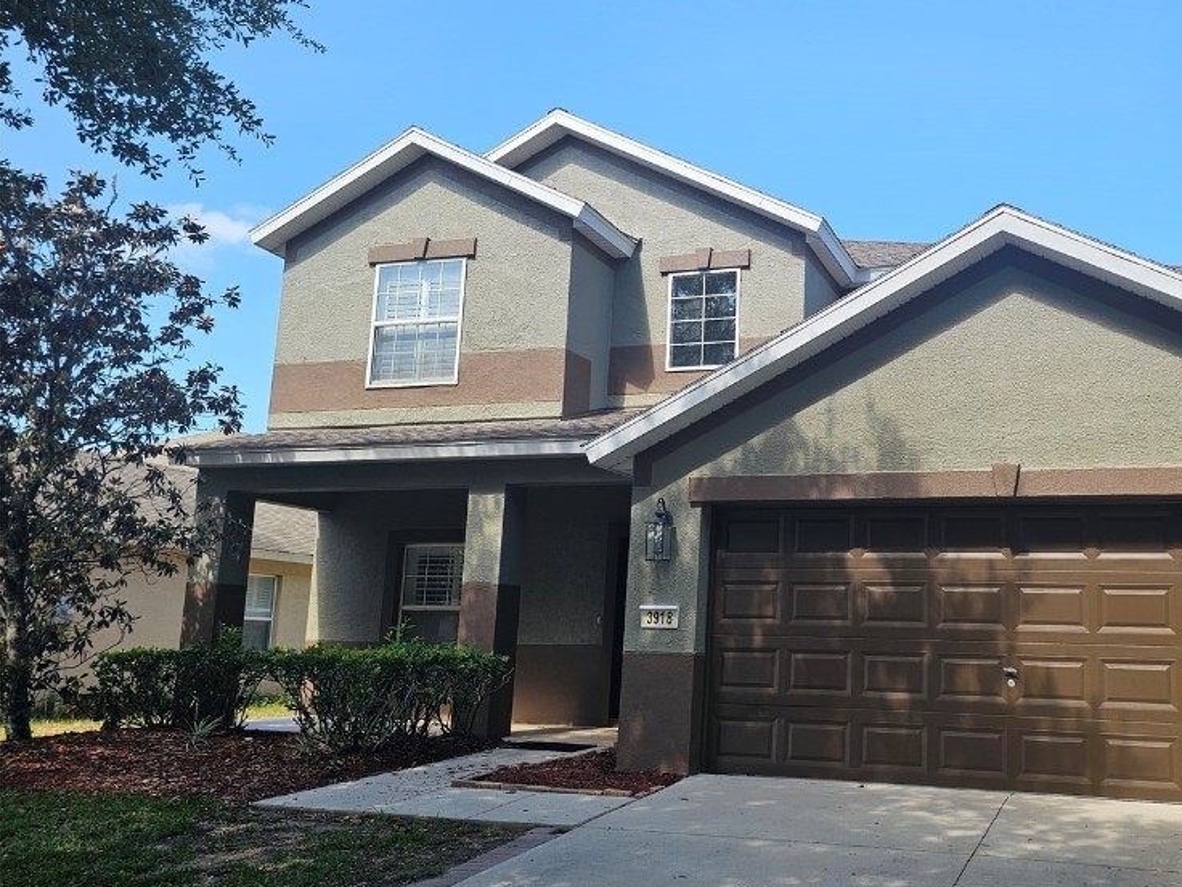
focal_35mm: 32
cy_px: 455
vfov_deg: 44.2
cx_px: 821
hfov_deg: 55.2
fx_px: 1093
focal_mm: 6.3
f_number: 1.7
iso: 10
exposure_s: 1/221
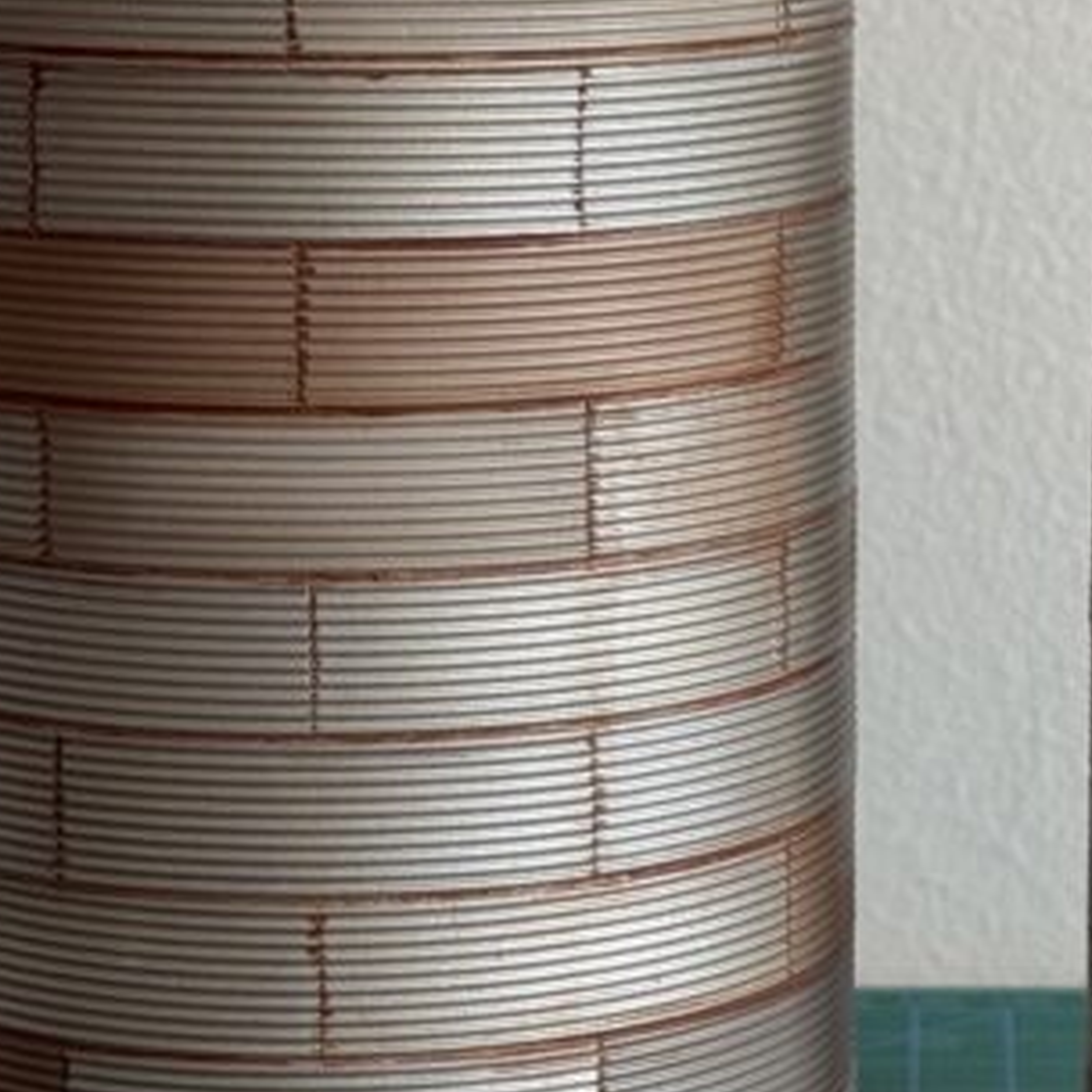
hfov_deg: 12.1
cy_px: 471
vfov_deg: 12.2
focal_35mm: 143
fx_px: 5104
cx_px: 1035
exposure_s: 1/60
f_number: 1.78
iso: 100
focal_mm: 6.76
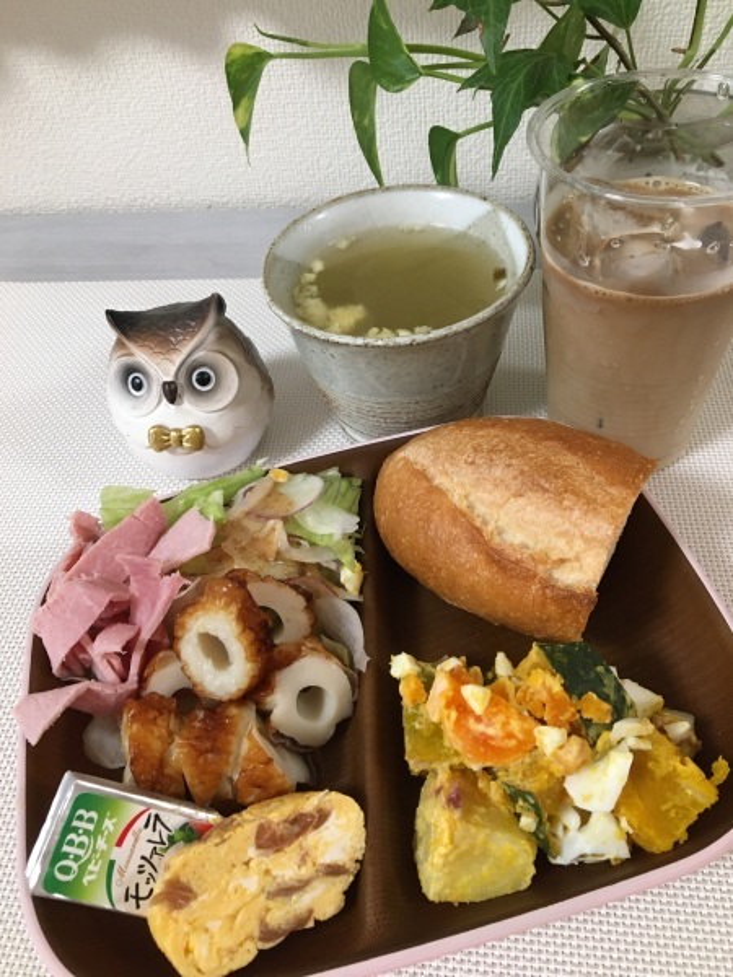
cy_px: 488
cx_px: 366
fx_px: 819
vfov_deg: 61.7
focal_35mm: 29
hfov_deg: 48.2
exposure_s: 1/30
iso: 125
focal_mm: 4.15
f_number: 2.2
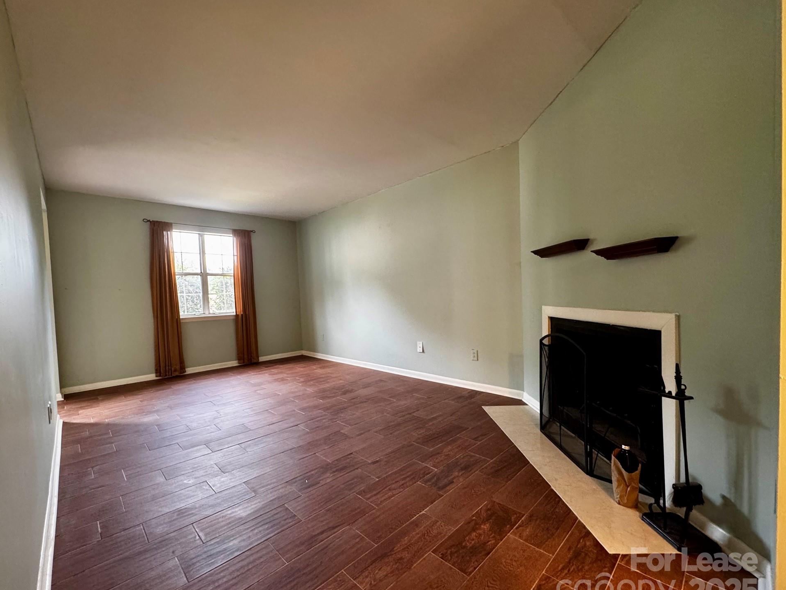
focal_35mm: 15
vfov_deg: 81.7
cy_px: 309
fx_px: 341
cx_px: 368
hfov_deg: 98.0
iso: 320
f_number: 2.2
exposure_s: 1/60
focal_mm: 2.22
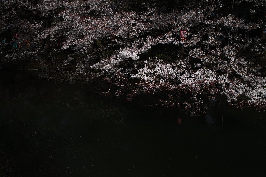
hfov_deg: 47.4
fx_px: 303
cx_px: 133
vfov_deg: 32.6
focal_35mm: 41
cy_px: 88
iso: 100
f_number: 6.3
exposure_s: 1/250
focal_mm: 24.2
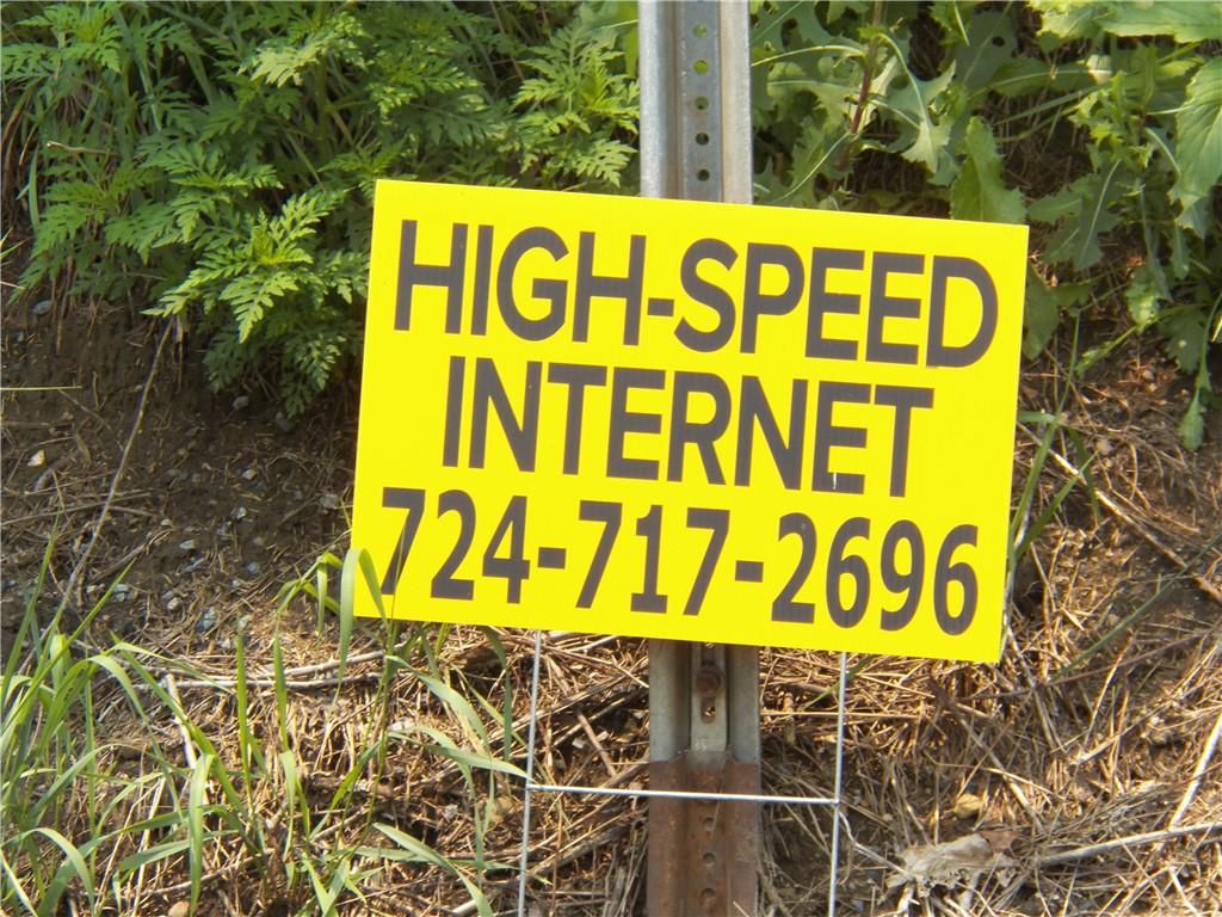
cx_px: 611
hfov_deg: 6.2
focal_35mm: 322
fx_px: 11367
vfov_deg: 4.6
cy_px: 458
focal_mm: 57.7
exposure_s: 1/125
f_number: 7.1
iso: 125
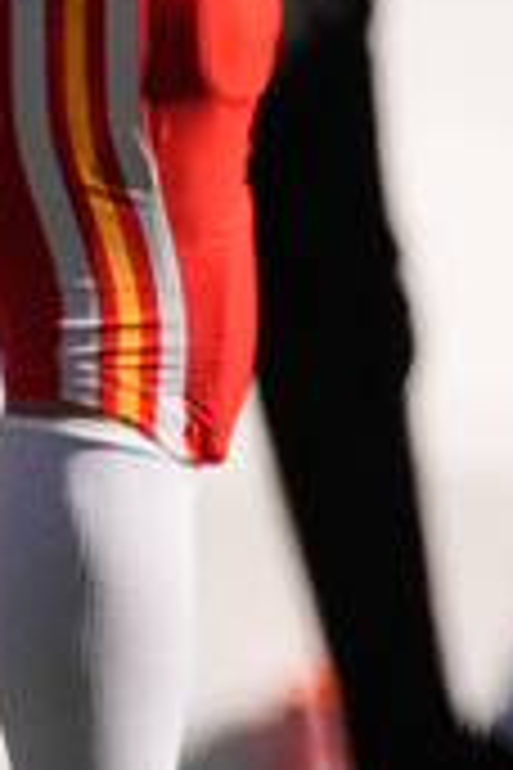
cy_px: -223
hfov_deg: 0.4
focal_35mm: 3602
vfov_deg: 0.6
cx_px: 1328
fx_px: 76987
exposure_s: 1/10000
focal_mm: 600
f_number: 4
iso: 800
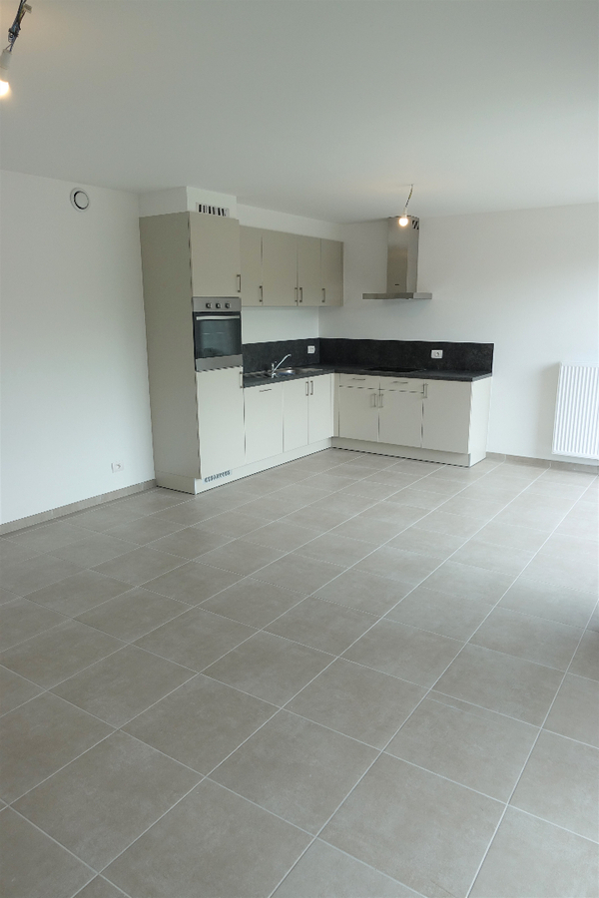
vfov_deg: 73.7
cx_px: 300
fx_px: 599
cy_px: 449
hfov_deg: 53.1
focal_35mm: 24
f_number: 3.5
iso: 125
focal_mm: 8.8
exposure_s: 1/80
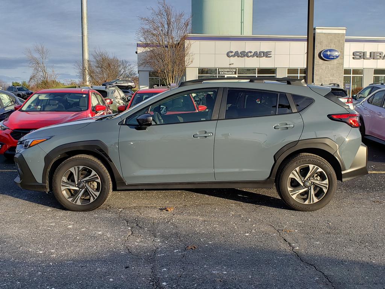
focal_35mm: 26
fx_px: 289
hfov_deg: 67.3
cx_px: 192
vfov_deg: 53.1
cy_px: 144
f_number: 2.4
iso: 50
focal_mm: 4.3
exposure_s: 1/883
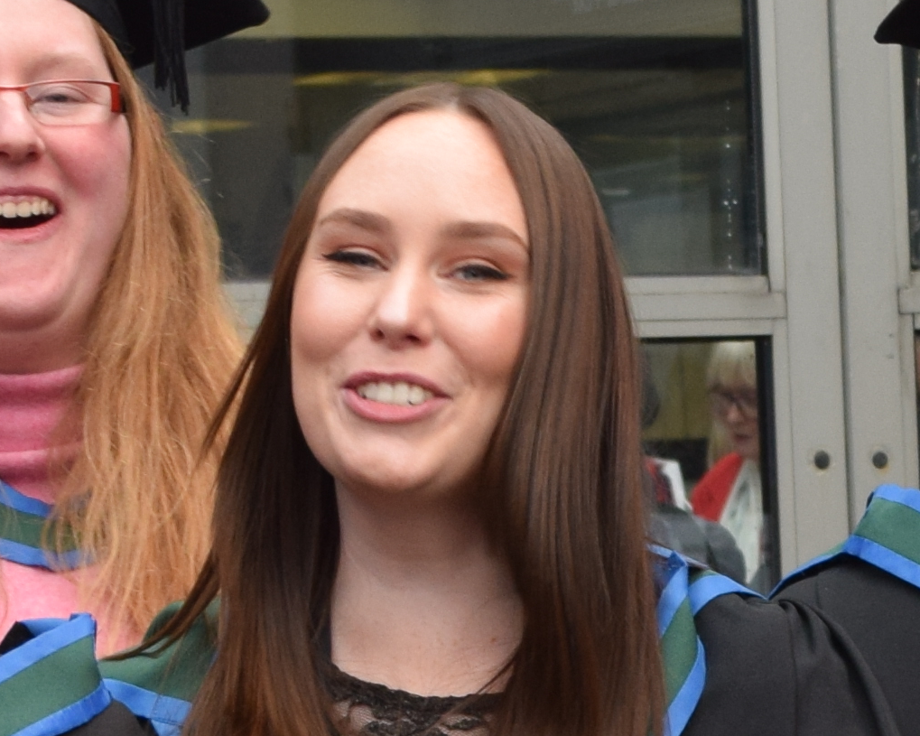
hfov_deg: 8.5
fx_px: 6092
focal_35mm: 224
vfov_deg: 6.8
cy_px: 969
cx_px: 1079
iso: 400
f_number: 5.6
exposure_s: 1/125
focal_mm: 27
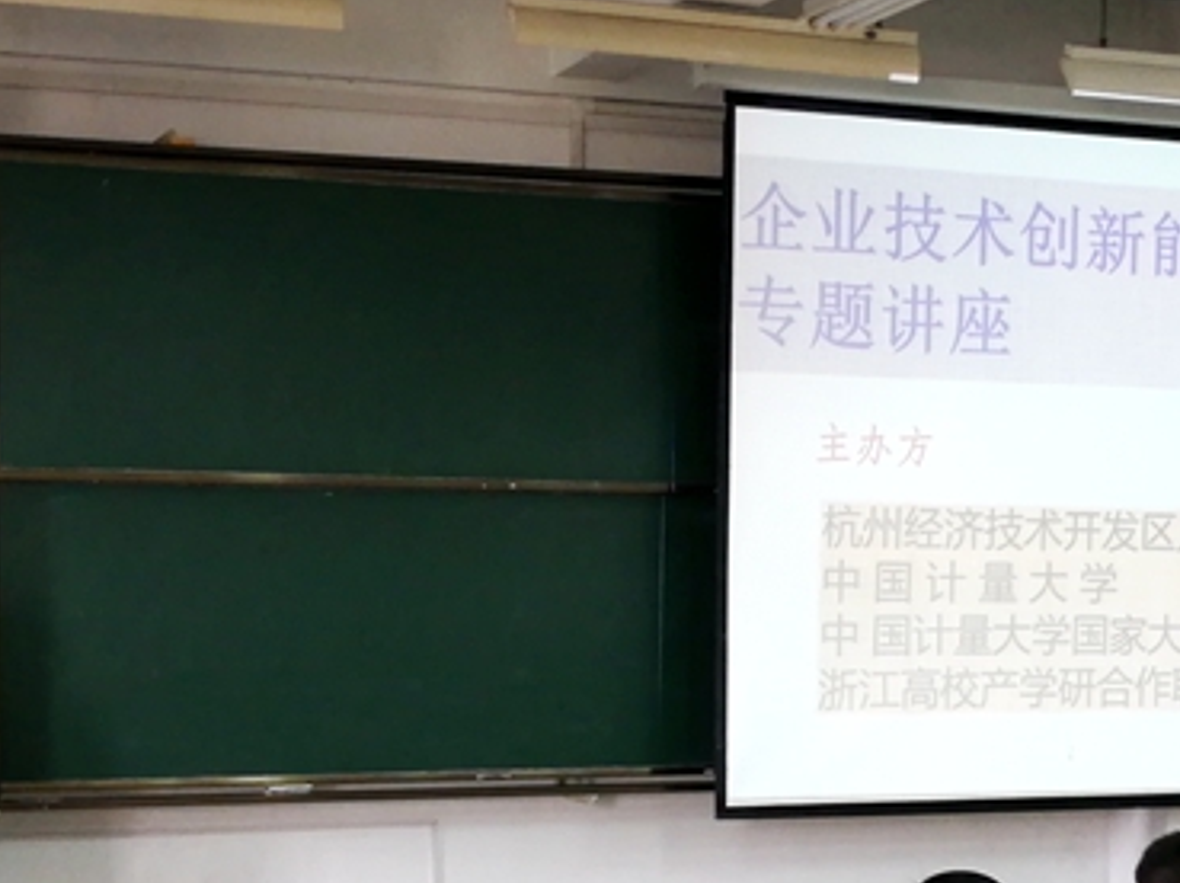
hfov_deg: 27.8
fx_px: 2384
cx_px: 617
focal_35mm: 70
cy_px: 701
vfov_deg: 20.7
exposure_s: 1/33.3
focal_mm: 3.95
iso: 200
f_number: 2.2
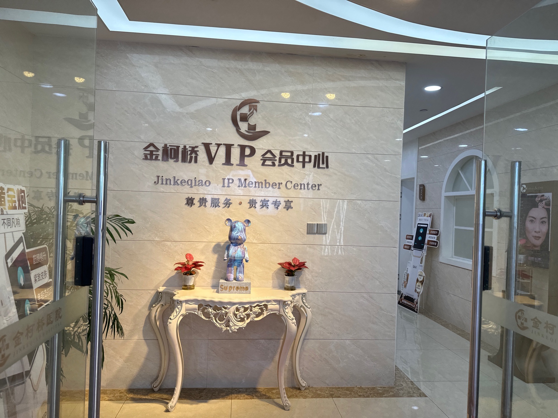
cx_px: 279
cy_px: 209
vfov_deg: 56.8
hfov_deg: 71.6
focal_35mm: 24
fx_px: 387
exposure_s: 1/100
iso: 64
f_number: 1.78
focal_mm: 6.86
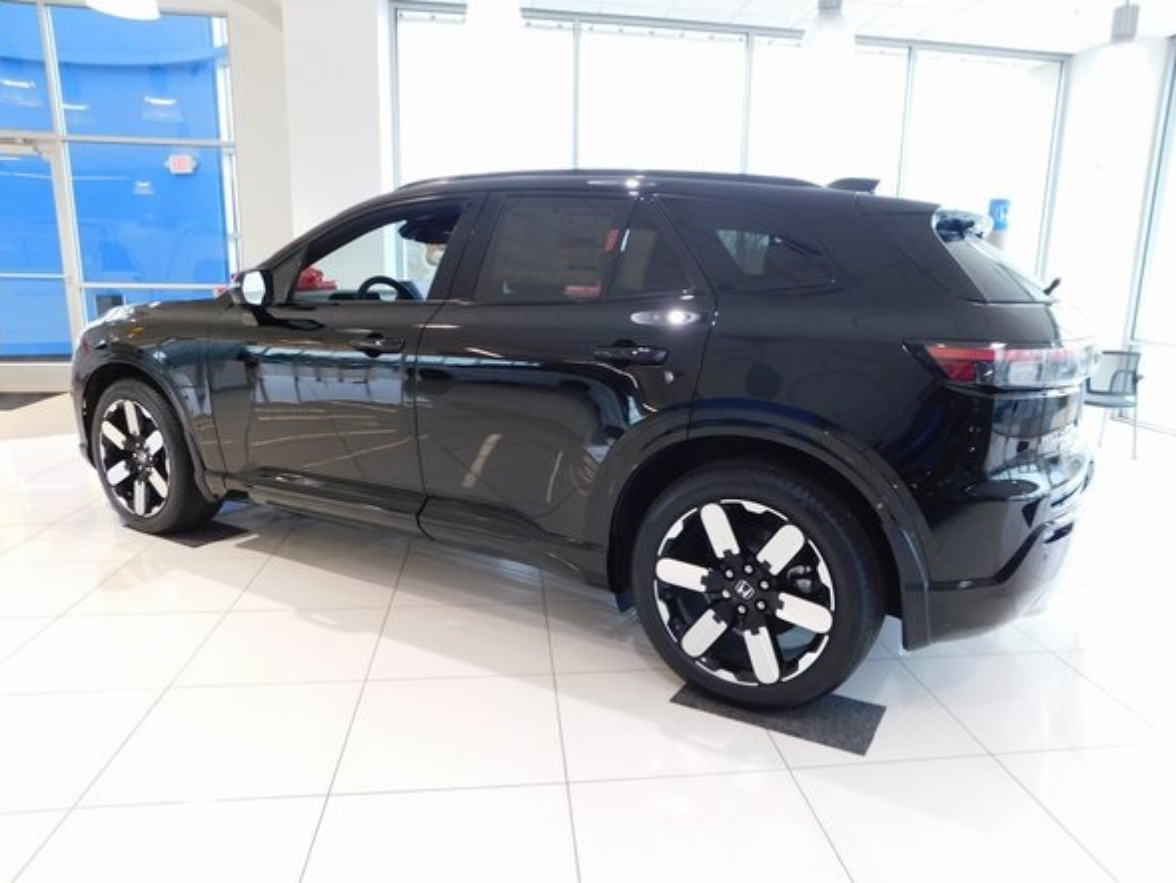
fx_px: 849
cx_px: 627
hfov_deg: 69.3
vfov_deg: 54.9
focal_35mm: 25
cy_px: 463
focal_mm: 4
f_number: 3
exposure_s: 1/30
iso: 140
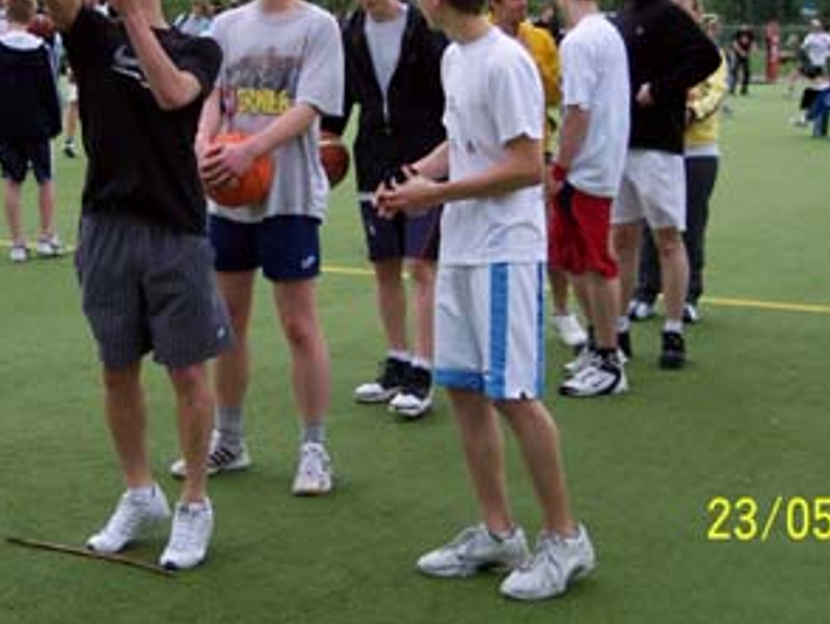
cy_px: 161
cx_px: 401
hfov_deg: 25.0
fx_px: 1872
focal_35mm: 78
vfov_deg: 18.8
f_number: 3.4
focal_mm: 10.7
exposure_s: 1/500
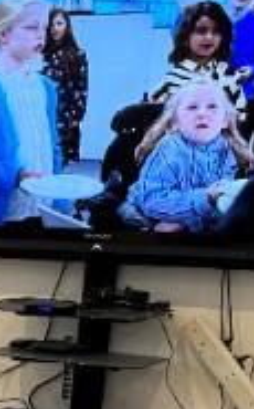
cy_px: 429
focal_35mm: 141
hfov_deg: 6.9
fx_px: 1568
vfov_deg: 14.6
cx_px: -793
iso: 125
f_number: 1.78
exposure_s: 1/100
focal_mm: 6.76
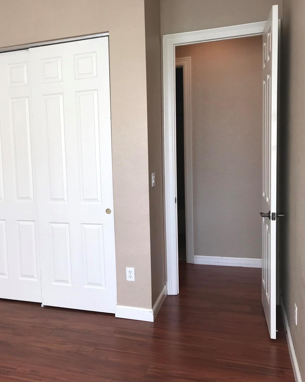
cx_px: 68
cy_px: 188
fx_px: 418
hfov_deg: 38.8
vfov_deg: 49.1
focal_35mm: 37
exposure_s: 1/47
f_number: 1.8
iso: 20
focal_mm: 3.99
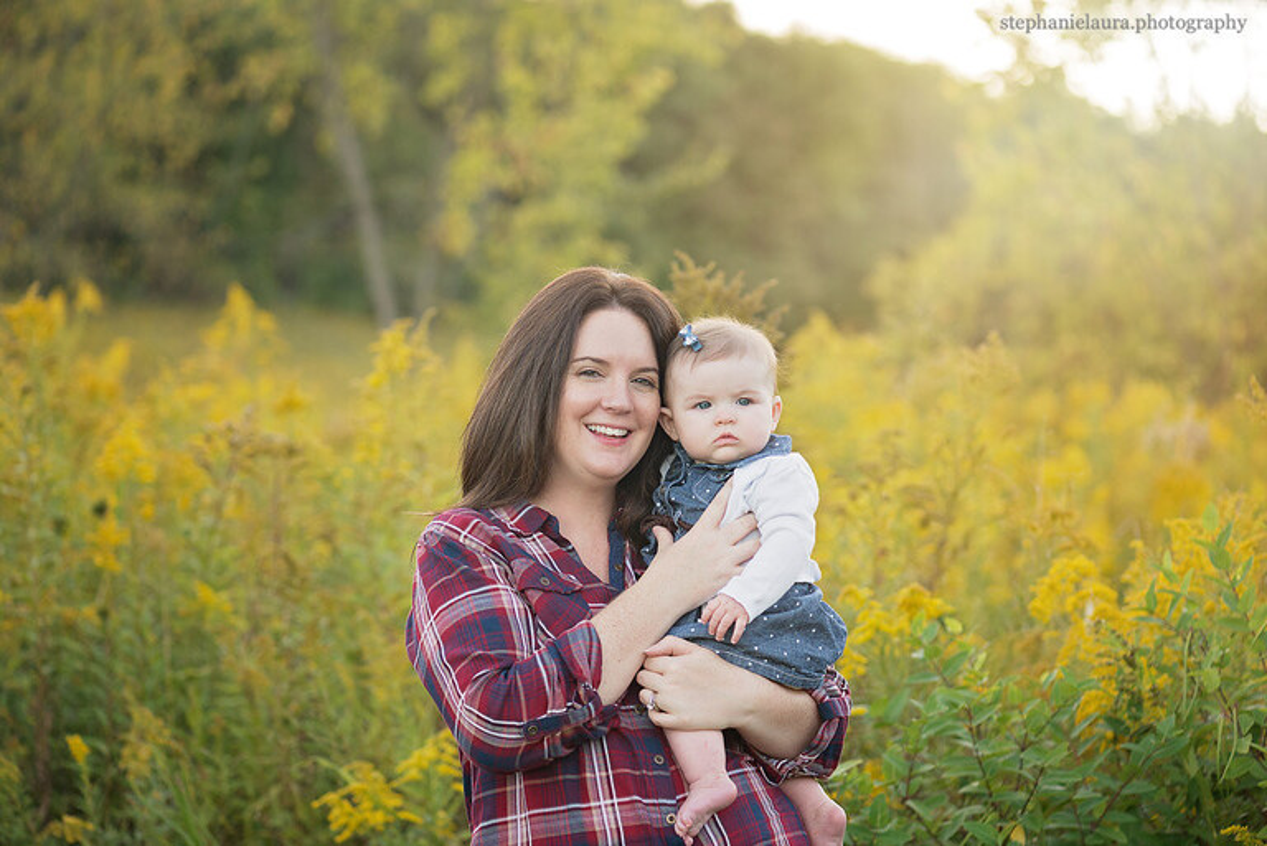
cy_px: 423
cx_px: 634
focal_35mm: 105
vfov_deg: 13.1
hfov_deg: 19.4
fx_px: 3697
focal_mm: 105
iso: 640
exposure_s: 1/500
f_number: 4
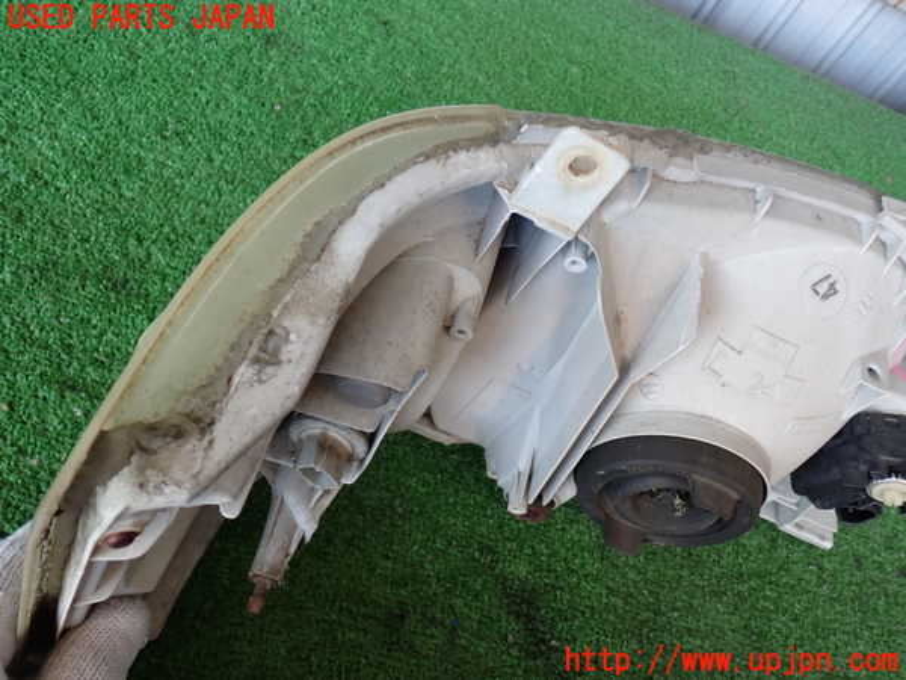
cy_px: 340
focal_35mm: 32
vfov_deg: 44.2
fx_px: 838
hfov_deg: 56.8
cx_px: 453
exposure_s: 1/60
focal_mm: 5.79
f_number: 2.4
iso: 200
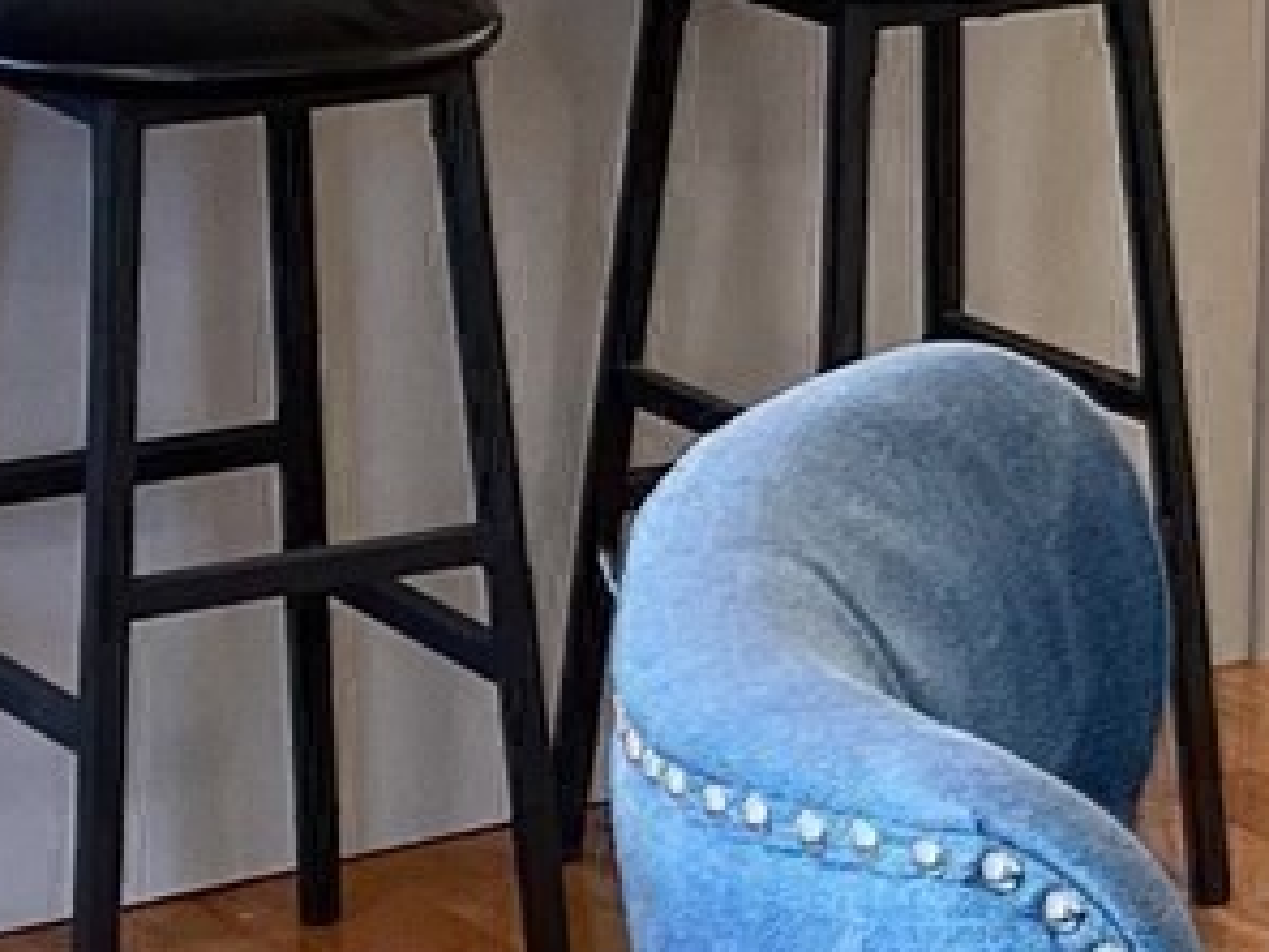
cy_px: 334
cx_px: 1488
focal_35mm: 180
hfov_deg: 10.8
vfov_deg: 8.2
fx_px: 6599
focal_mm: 4.2
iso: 125
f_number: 1.6
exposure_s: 1/120
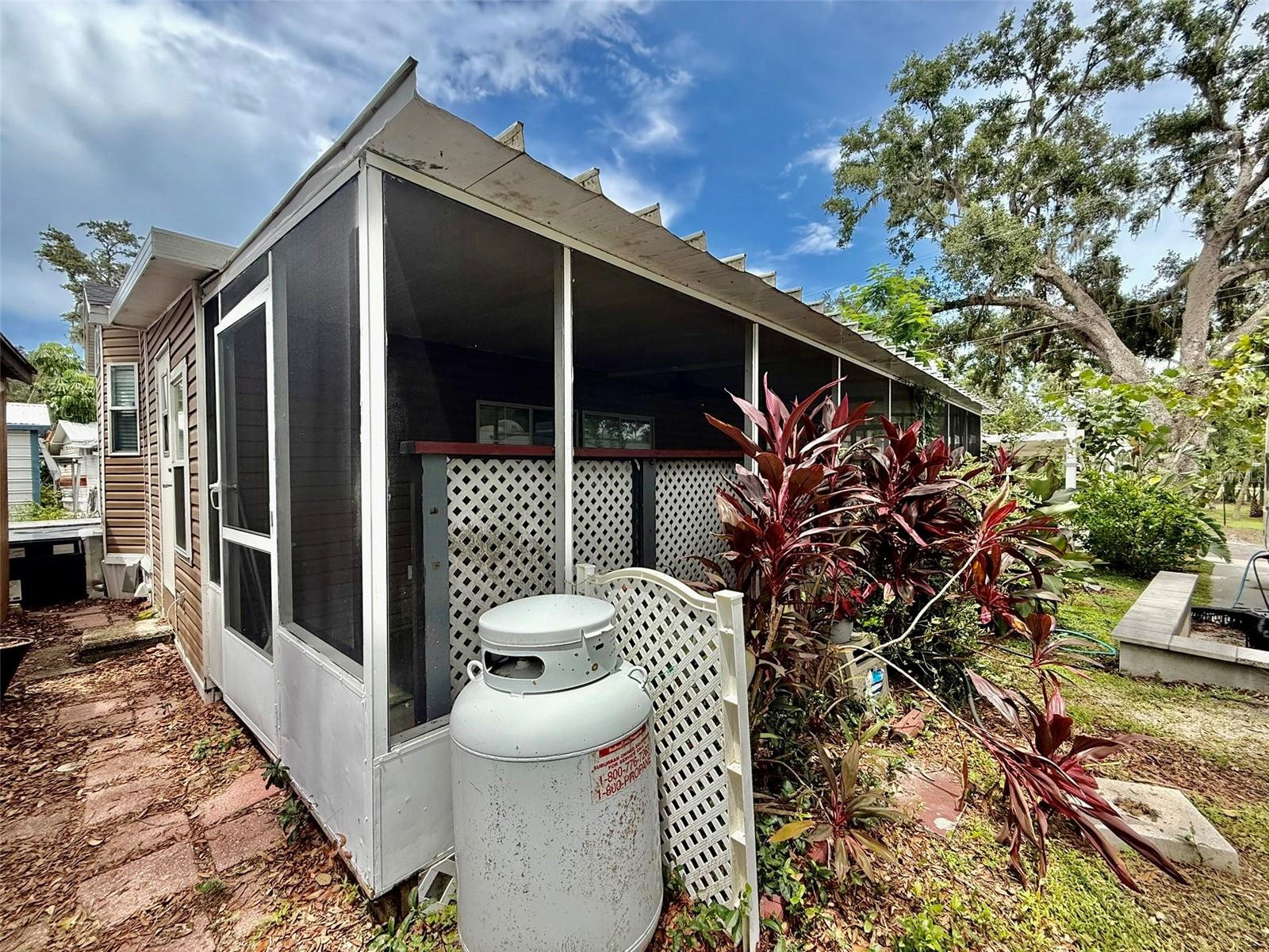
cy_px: 476
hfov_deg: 102.1
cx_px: 634
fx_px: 513
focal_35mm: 14
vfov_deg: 85.7
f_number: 2.2
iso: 64
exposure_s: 1/664
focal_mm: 2.22
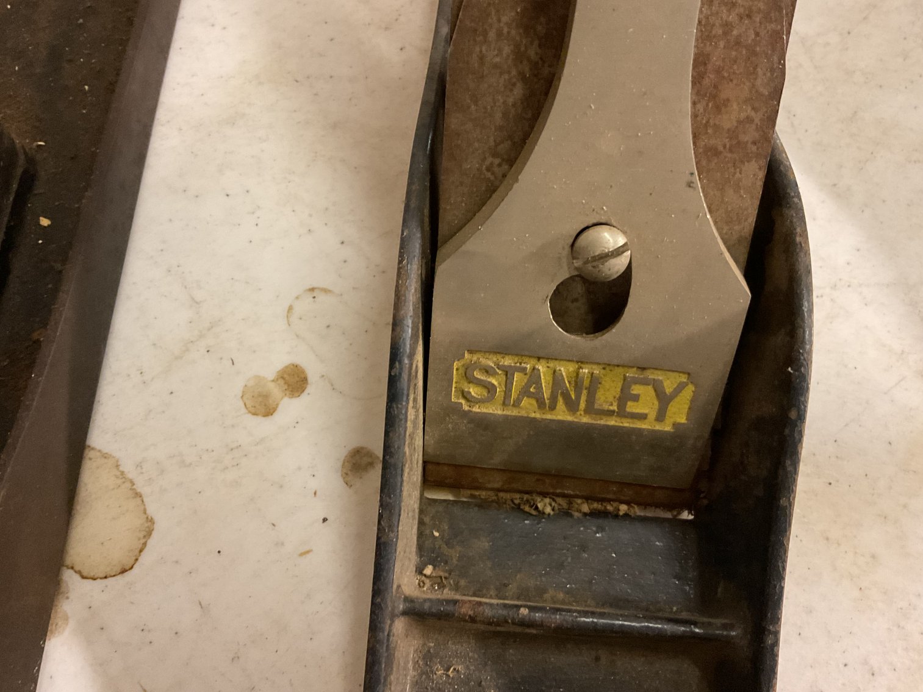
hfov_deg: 61.7
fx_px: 773
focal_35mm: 29
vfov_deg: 48.2
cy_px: 346
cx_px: 462
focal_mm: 3
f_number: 1.8
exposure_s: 1/30
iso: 320
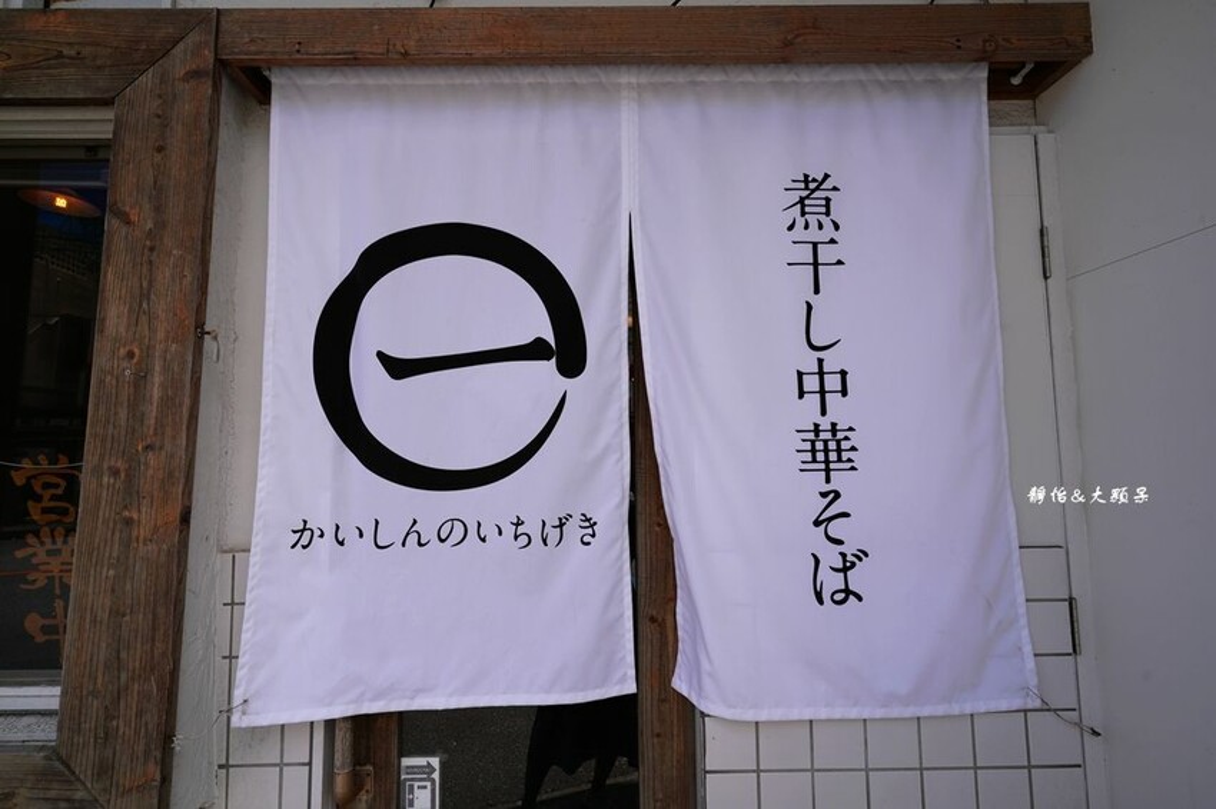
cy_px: 404
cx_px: 608
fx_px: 574
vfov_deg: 70.4
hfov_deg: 93.3
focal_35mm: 17
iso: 160
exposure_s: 1/400
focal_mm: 17
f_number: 8
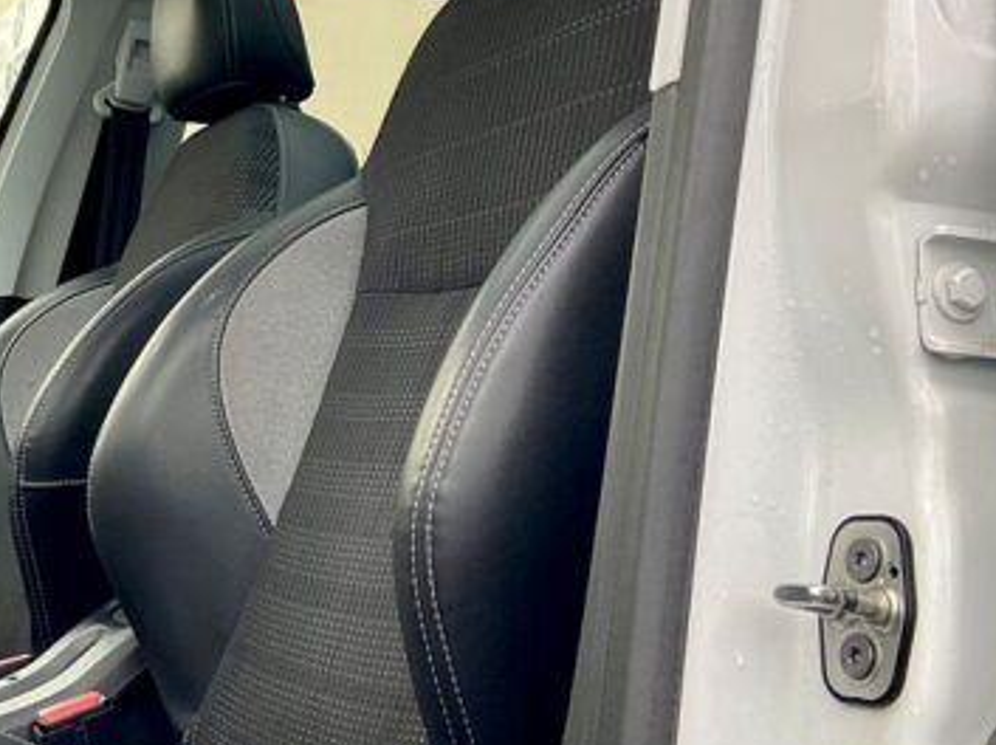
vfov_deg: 24.7
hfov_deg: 31.9
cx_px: 212
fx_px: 1696
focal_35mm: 59
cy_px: 277
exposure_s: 1/122
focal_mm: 4.25
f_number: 1.8
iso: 64
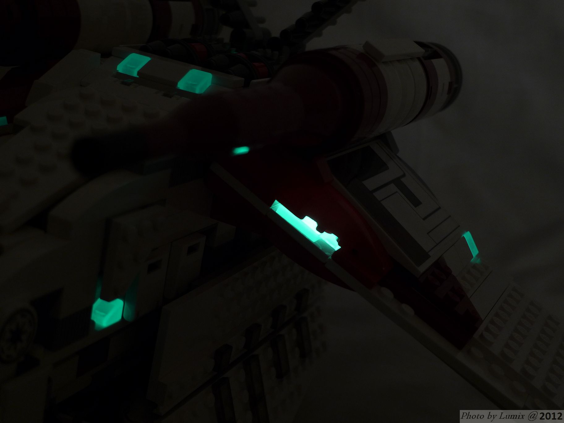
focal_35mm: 57
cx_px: 282
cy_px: 212
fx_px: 929
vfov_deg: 25.7
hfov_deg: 33.8
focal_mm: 12.1
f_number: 2.8
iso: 80
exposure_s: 4
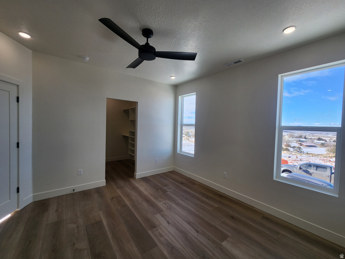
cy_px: 130
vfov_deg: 89.9
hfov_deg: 106.2
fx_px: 130
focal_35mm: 13
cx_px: 172
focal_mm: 2.2
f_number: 2.2
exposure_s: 1/338
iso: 50
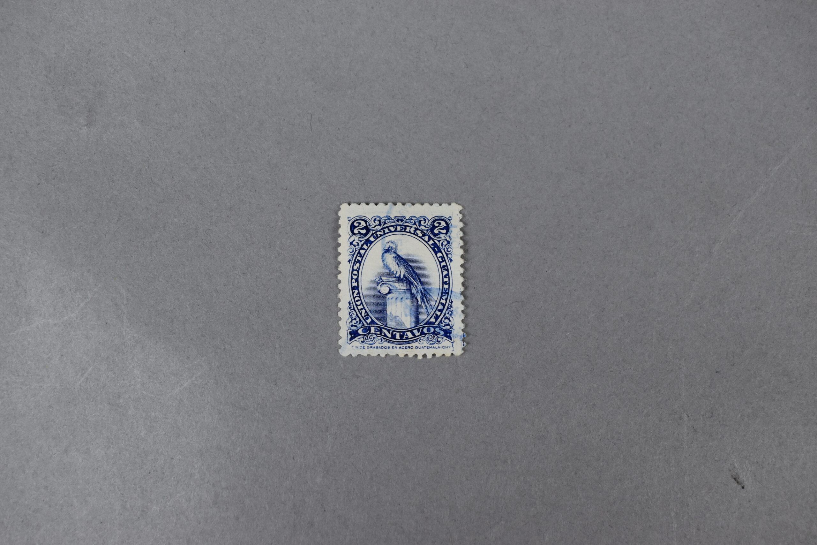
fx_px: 919
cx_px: 408
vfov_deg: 33.0
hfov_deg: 47.9
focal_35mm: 40
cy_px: 272
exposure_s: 1/160
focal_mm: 27
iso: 400
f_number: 6.3
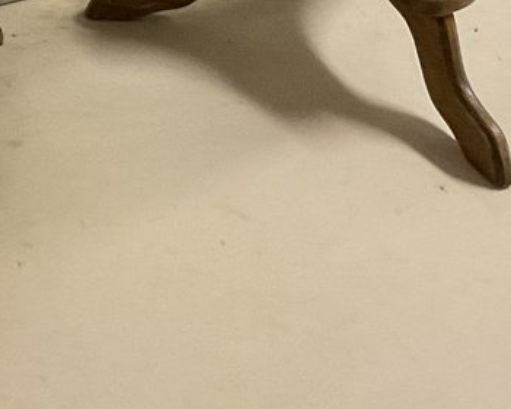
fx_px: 1846
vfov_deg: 12.2
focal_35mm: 122
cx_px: 23
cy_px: -167
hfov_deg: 15.5
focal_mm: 3
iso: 200
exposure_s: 1/60
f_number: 1.8
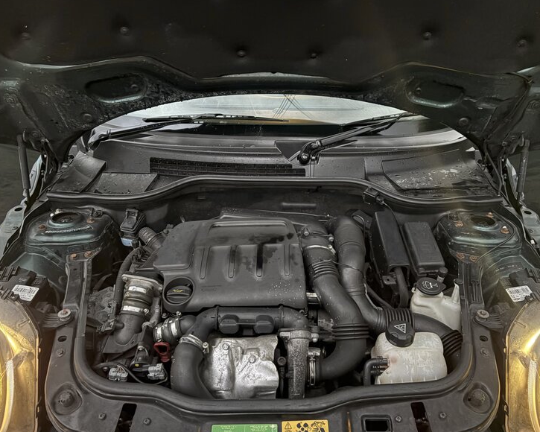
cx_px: 290
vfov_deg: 51.5
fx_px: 447
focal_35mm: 28
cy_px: 218
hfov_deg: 62.1
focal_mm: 5.96
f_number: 1.6
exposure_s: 1/27
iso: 1000
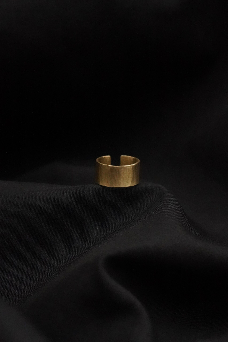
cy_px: 171
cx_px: 114
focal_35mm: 75
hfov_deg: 18.2
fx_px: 712
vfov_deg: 27.0
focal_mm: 50
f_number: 5
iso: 16000
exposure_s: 1/2000
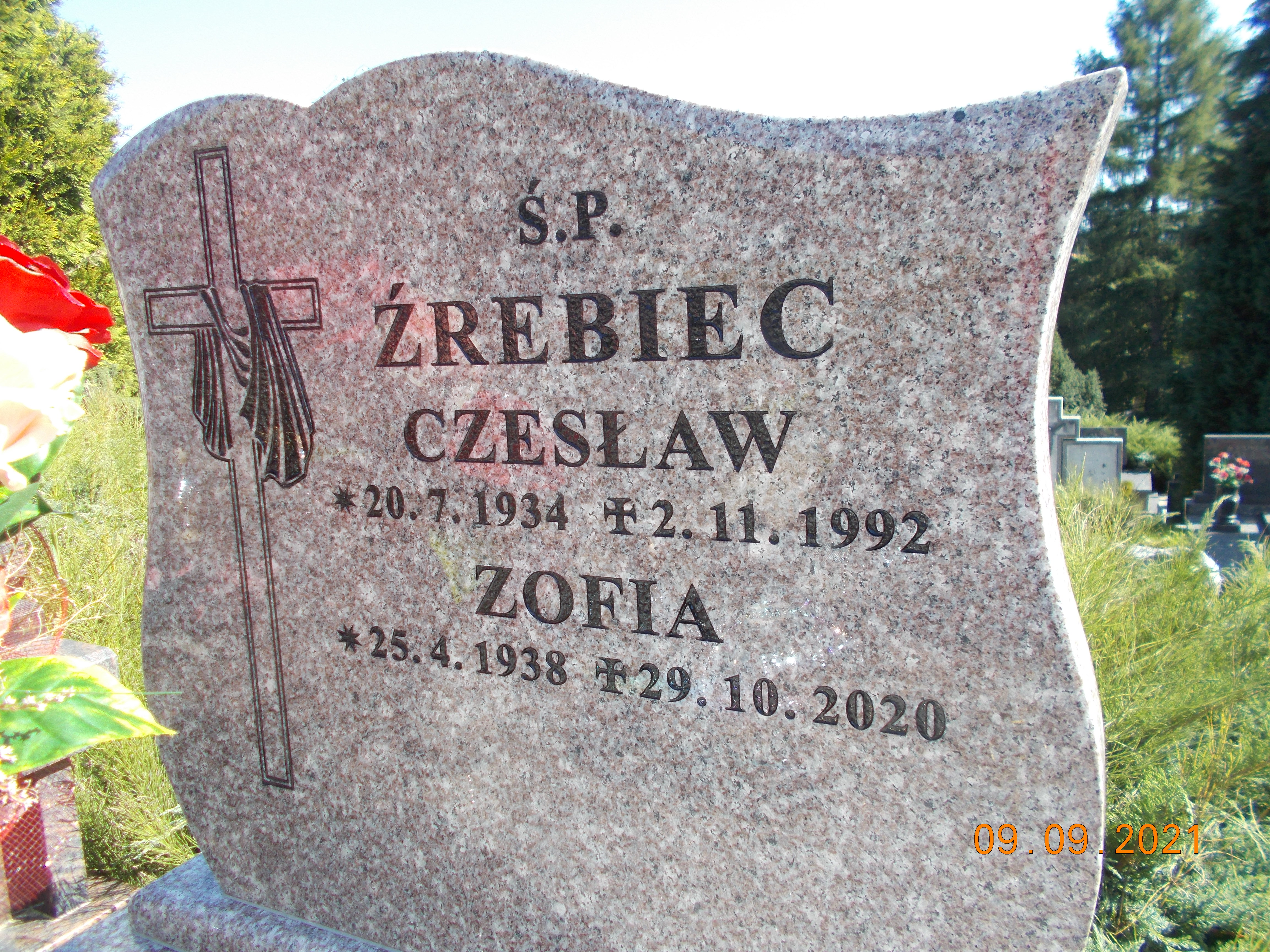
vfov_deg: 53.1
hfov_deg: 67.3
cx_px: 635
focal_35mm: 26
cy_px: 476
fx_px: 954
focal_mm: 4.6
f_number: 3.2
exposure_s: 1/200
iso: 80
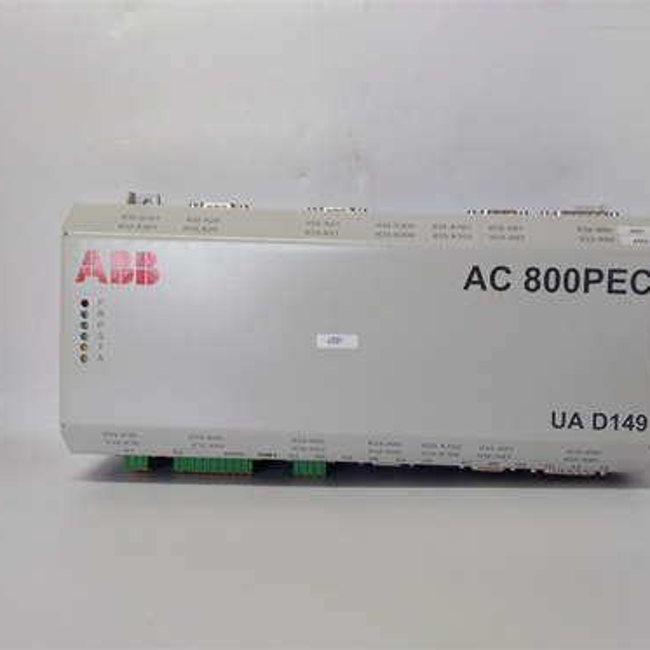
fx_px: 680
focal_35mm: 32
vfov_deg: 51.1
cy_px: 325
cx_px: 355
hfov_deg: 51.0
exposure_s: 1/33
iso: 110
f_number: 2
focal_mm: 3.79
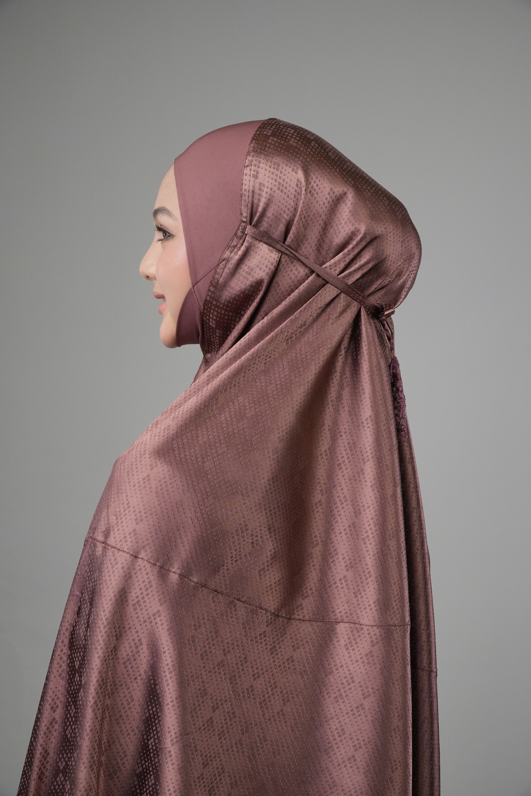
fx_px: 1327
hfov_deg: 22.6
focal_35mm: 60
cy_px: 398
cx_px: 266
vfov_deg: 33.4
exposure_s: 1/200
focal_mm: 40
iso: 1000
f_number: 9
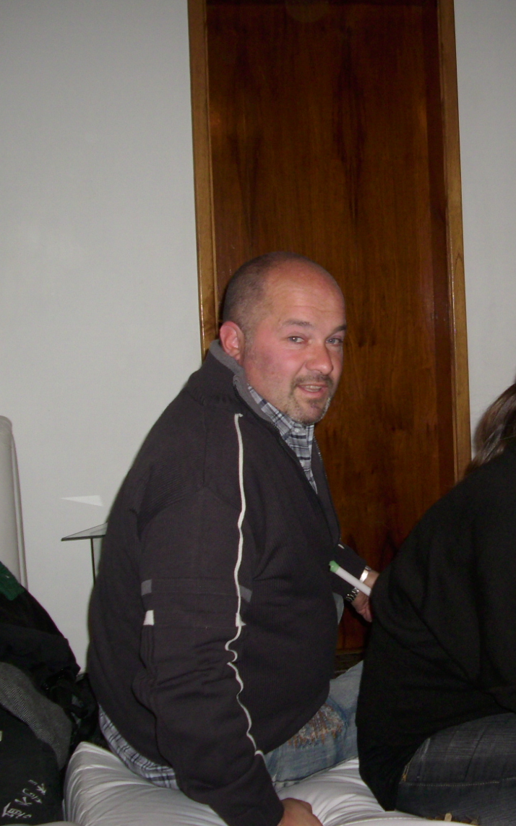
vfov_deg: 43.5
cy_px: 396
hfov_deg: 27.4
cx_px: 421
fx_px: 1035
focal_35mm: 46
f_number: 2.8
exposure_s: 1/60
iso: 100
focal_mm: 6.2
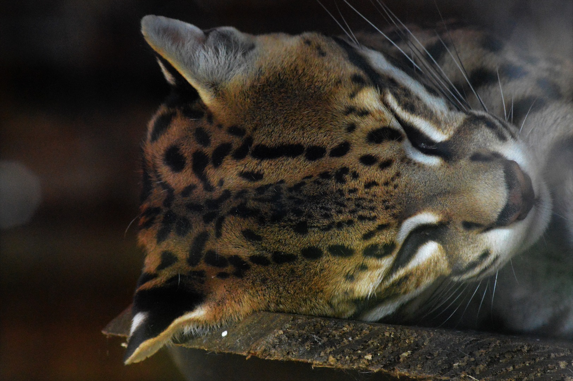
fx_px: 4055
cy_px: 190
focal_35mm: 255
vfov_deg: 5.4
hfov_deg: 8.1
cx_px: 286
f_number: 7.1
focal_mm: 170
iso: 6400
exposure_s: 1/200
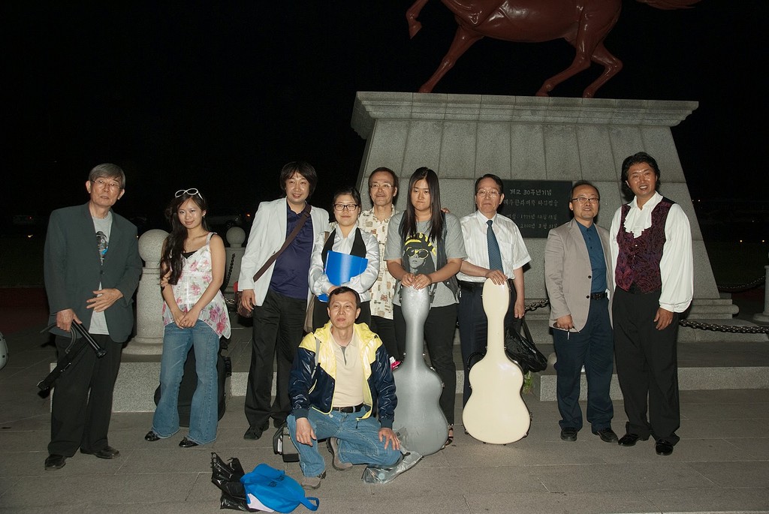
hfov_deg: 53.1
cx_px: 384
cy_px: 257
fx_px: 770
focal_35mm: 36
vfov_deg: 37.0
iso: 400
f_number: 4.5
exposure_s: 1/60
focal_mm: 24
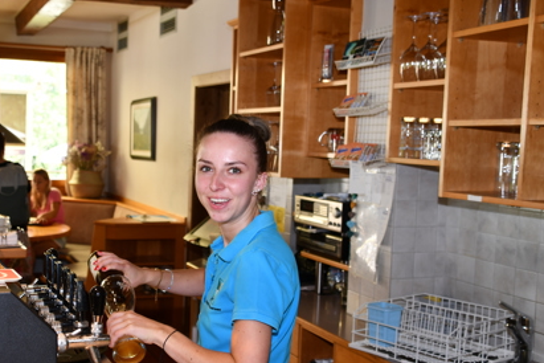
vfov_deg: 27.5
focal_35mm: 49
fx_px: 740
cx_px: 192
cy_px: 198
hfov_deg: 40.0
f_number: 4
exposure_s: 1/60
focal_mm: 24
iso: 200
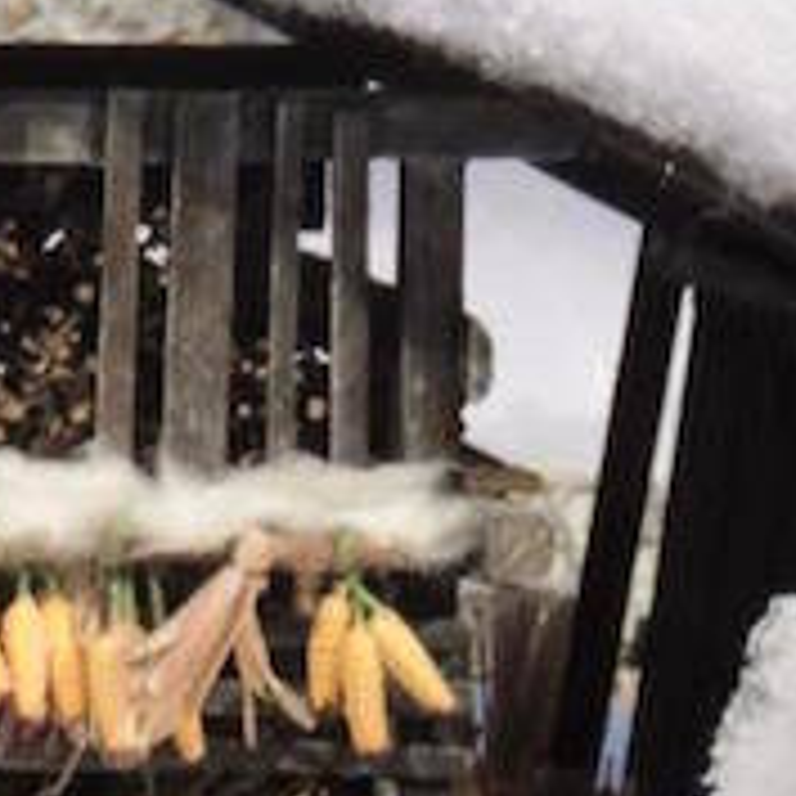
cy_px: 805
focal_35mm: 641
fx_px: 16676
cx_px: -279
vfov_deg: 2.7
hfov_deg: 2.7
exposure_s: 1/8
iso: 800
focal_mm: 35.6
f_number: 4.6
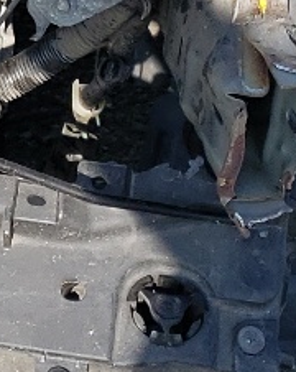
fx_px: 1976
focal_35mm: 180
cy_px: -286
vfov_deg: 10.2
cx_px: -470
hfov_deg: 7.8
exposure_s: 1/1429
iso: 50
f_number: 1.5
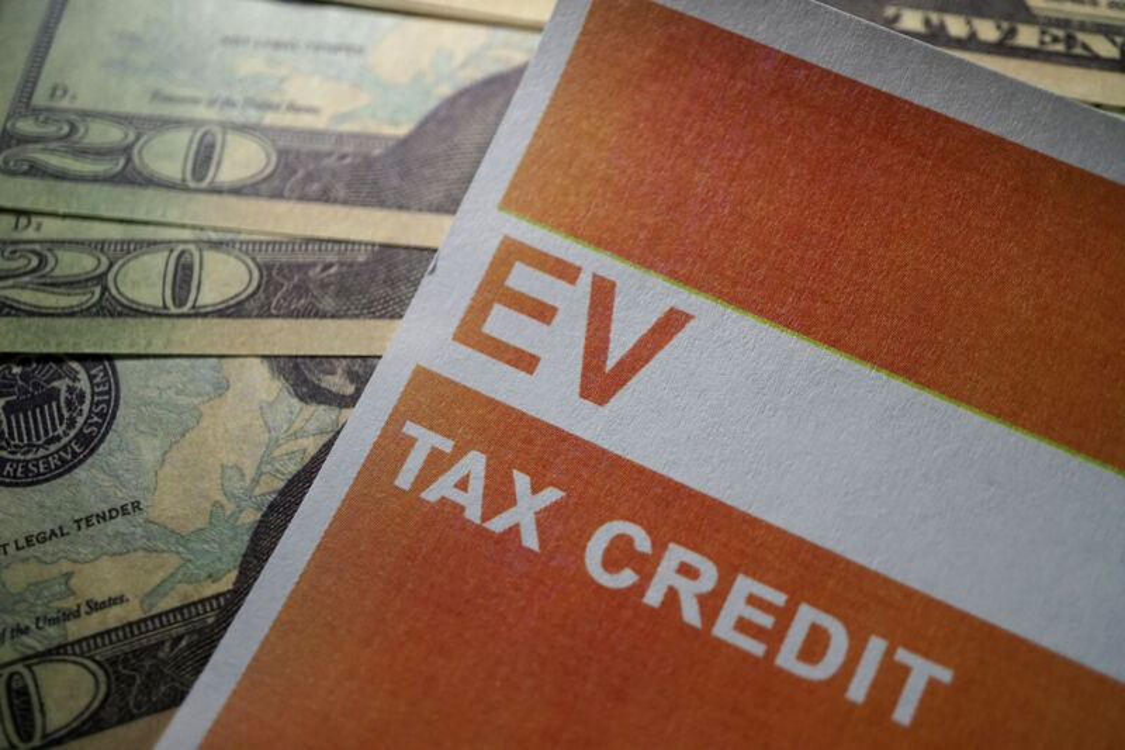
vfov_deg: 29.9
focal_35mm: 45
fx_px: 1406
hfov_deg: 43.6
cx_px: 562
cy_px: 375
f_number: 3.5
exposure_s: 1/125
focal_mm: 30
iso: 640
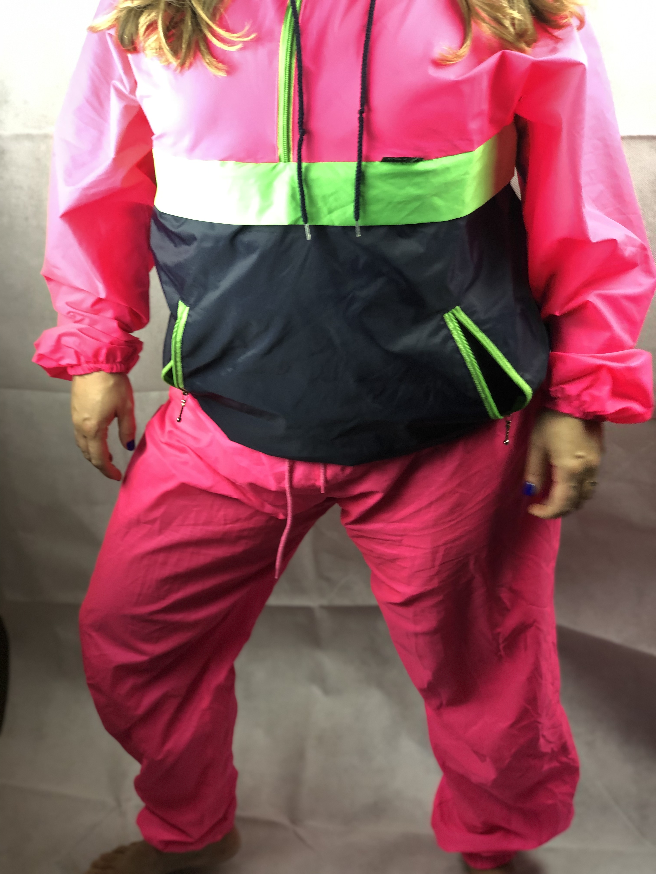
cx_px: 328
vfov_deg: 36.8
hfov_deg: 28.0
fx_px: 1314
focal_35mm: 52
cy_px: 437
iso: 80
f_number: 2.4
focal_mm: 6
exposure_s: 1/40
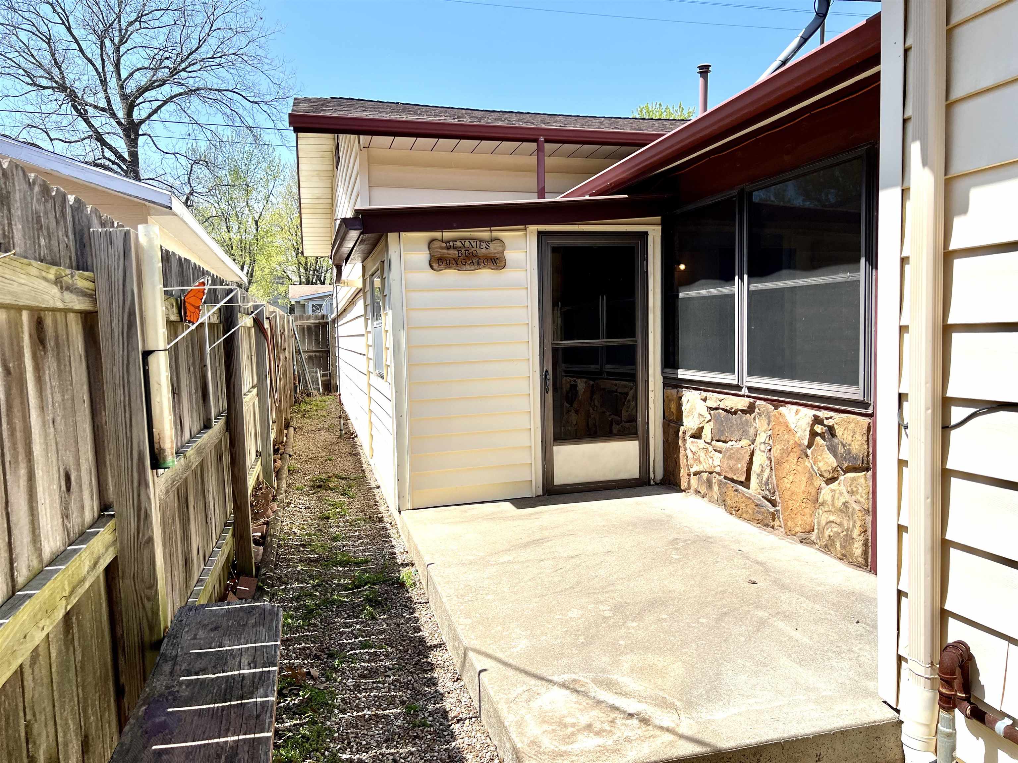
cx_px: 509
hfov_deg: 67.3
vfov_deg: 53.1
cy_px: 382
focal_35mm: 26
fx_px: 765
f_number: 1.5
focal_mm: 5.7
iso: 50
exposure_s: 1/3571
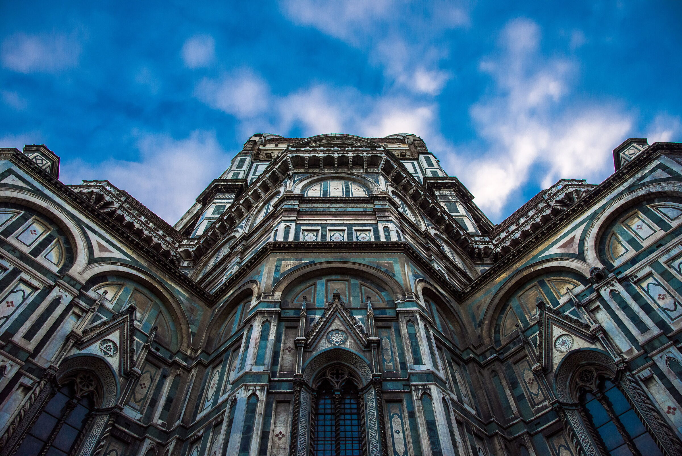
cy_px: 228
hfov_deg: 73.7
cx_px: 341
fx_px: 455
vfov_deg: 53.2
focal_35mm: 24
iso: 3200
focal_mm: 24
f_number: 8
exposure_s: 1/250
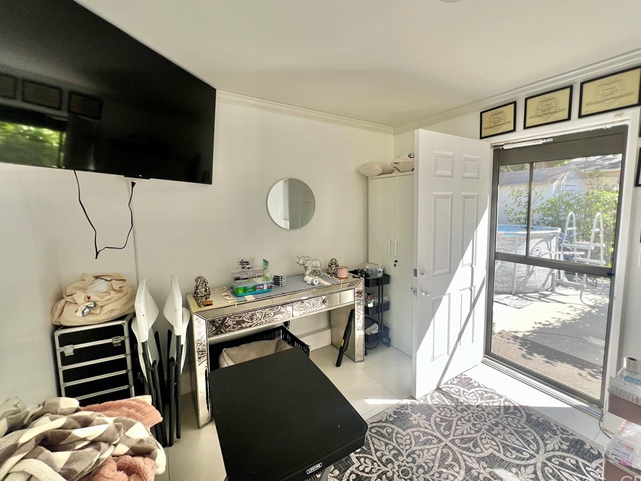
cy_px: 233
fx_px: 259
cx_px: 343
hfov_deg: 101.9
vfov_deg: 85.6
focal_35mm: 14
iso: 32
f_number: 1.8
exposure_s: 1/99
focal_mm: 1.57
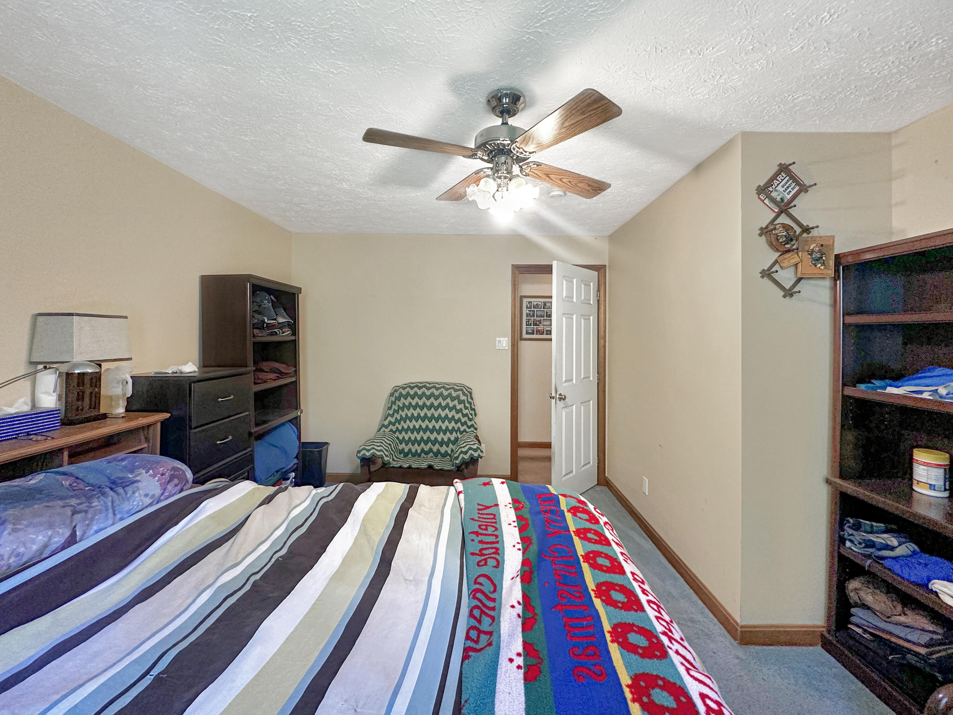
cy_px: 358
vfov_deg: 85.7
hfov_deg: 102.1
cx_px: 476
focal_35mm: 14
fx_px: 385
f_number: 2.2
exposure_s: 1/60
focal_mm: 2.22
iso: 250
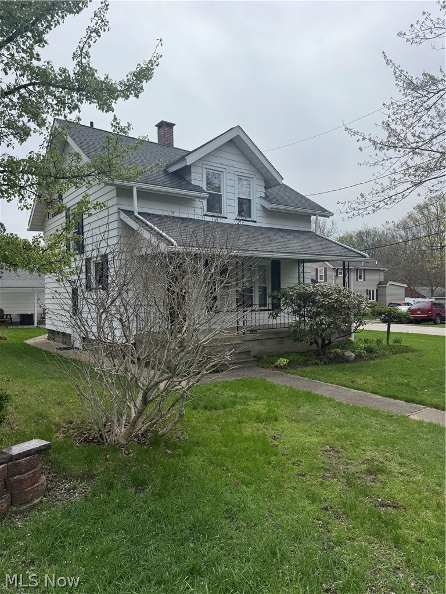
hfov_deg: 56.8
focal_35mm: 24
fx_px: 412
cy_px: 297
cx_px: 223
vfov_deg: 71.6
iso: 80
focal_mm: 6.76
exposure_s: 1/5814
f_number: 1.78
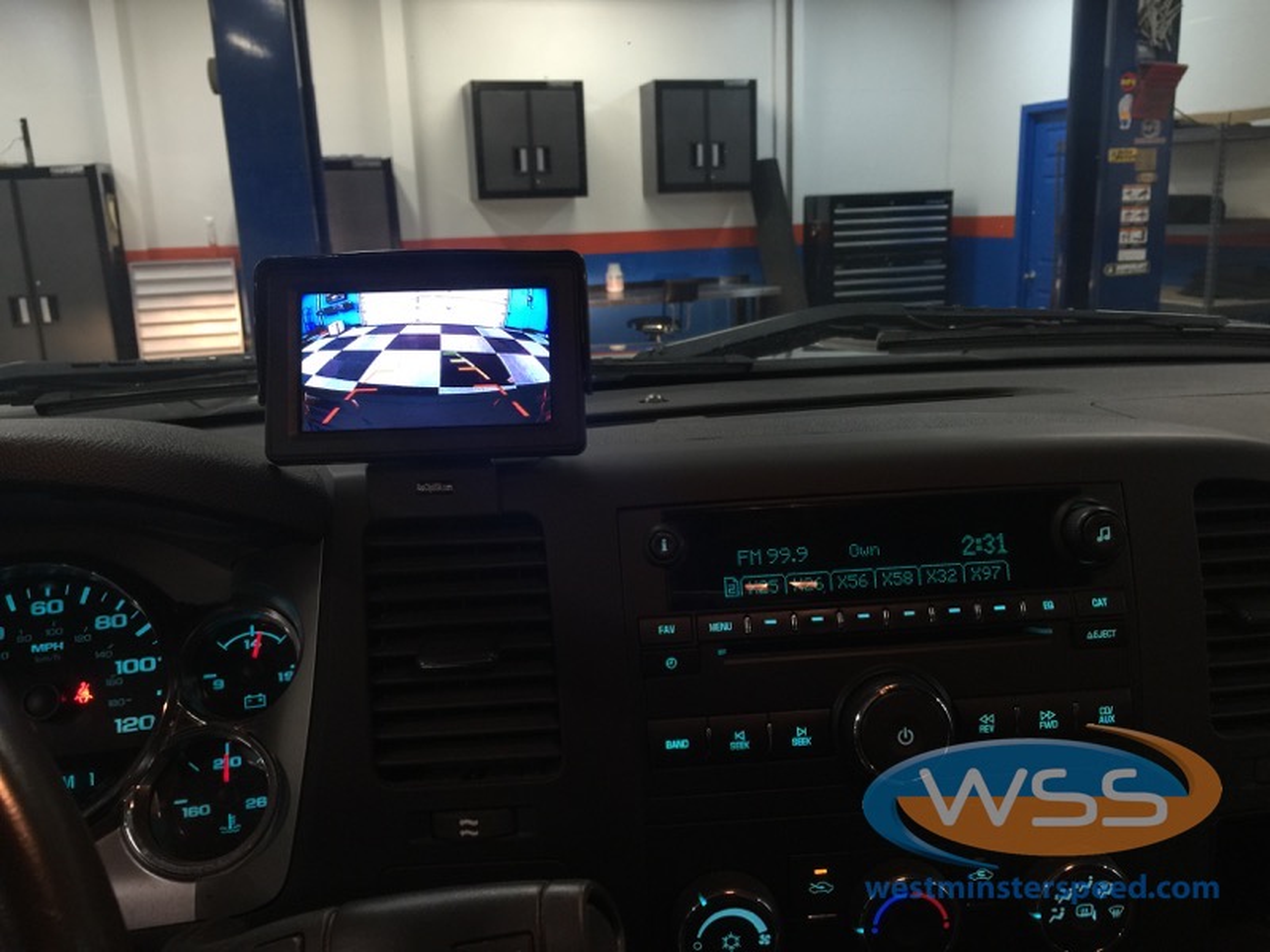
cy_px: 476
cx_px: 635
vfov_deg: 48.2
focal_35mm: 29
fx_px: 1064
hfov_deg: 61.7
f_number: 2.2
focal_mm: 4.15
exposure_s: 1/15
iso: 50
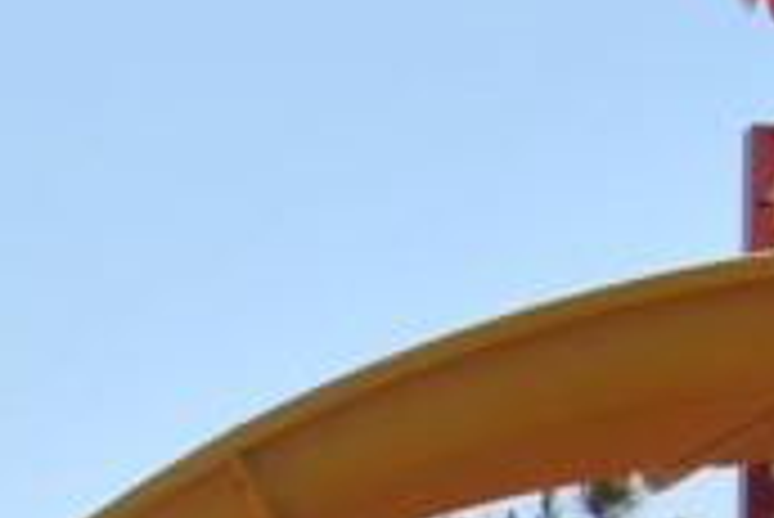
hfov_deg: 5.6
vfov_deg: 3.8
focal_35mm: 350
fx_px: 7538
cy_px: 1540
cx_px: -1348
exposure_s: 1/200
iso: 100
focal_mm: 35
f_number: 10
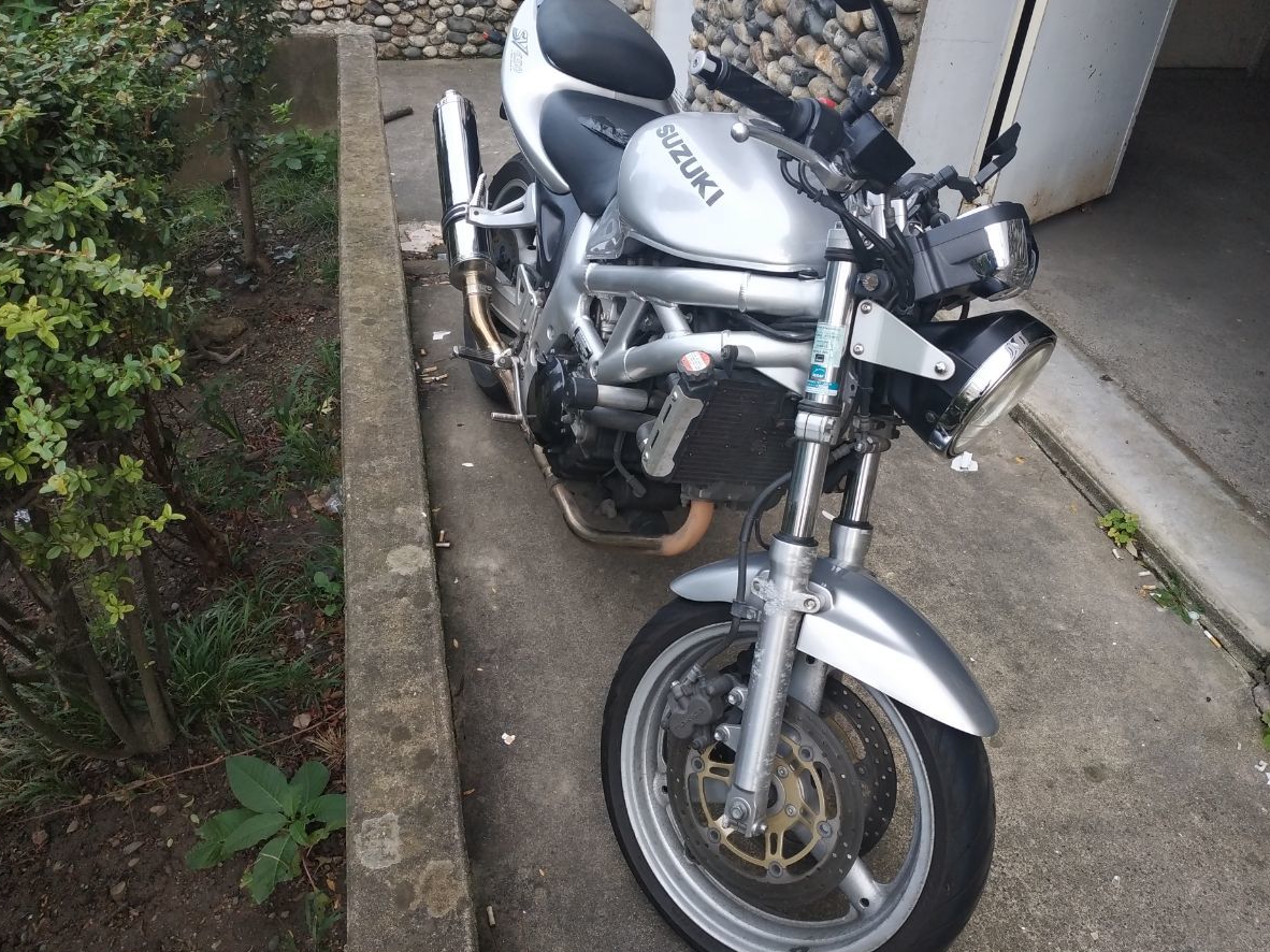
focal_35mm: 26
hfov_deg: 67.3
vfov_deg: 53.0
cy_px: 447
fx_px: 954
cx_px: 673
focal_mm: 3.94
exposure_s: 1/240
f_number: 1.9
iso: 160
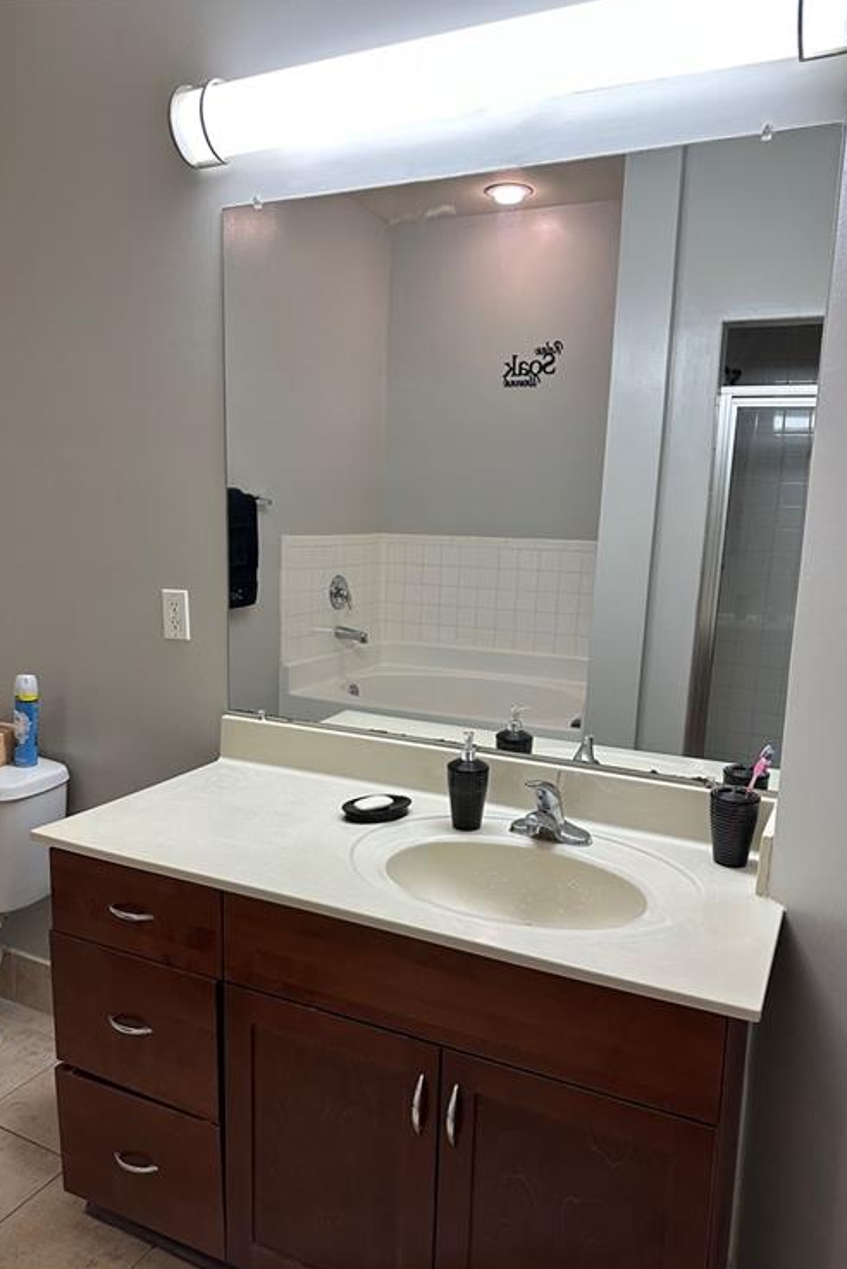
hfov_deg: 49.6
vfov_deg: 69.4
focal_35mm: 26
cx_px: 401
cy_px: 654
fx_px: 917
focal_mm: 6.86
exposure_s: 1/120
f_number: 1.78
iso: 200
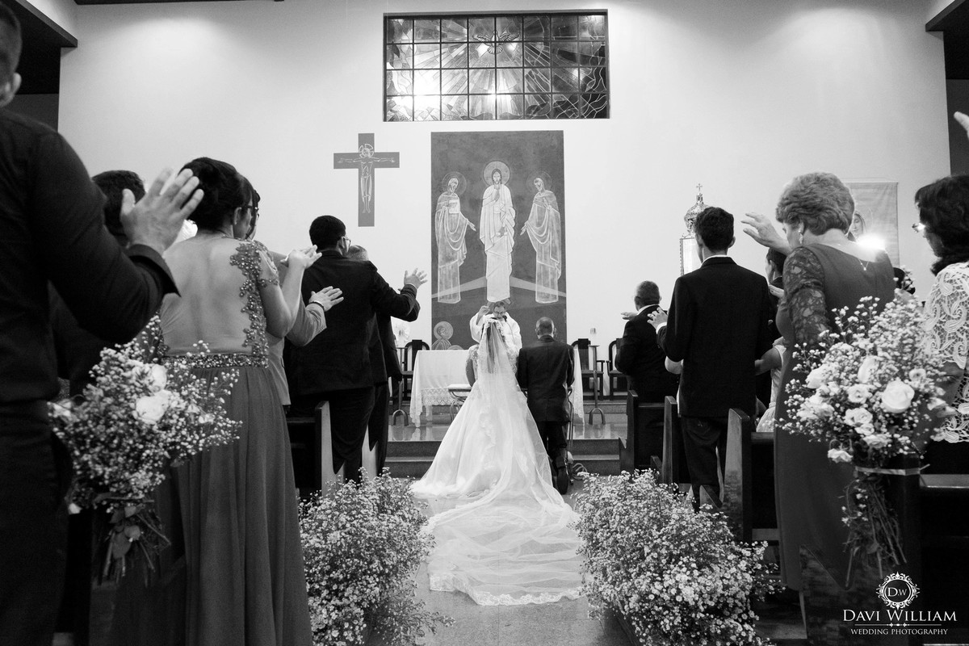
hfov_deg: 67.4
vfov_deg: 47.9
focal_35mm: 27
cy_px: 323
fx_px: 727
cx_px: 484
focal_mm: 18
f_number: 4
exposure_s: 1/80
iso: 6400
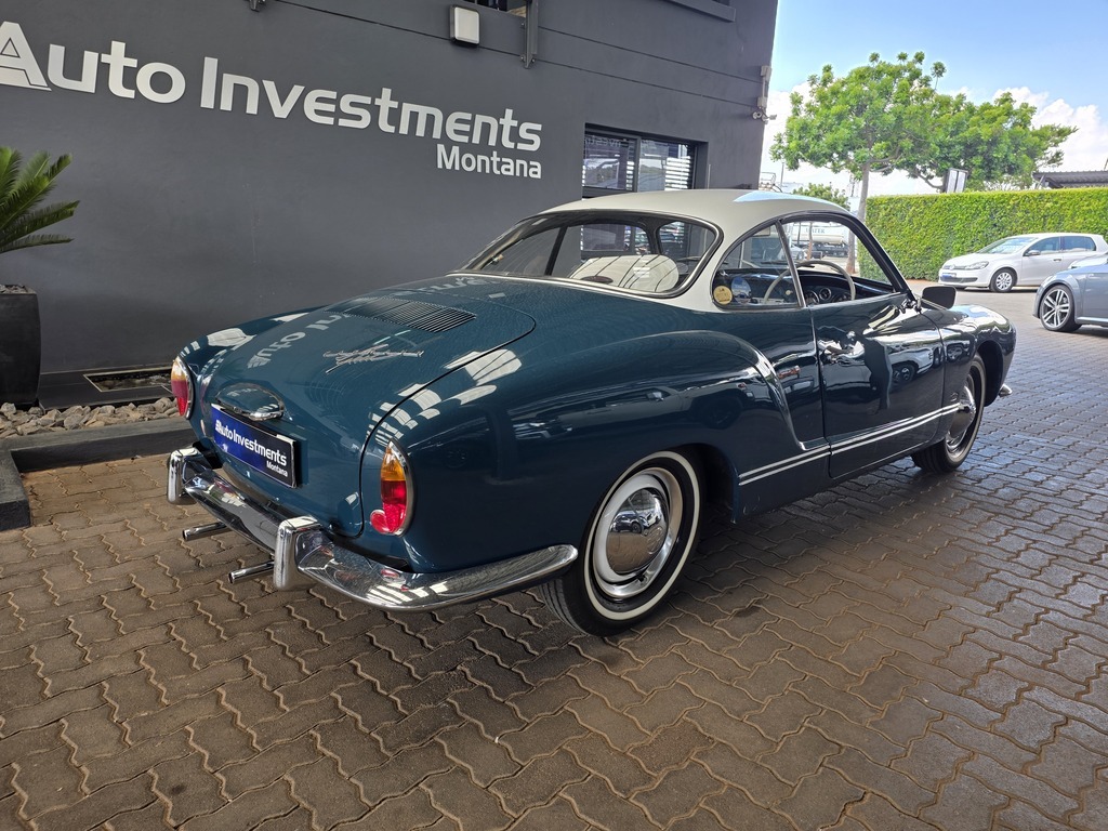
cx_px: 554
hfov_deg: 73.9
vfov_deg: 58.9
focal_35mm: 23
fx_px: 736
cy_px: 416
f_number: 1.7
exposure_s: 1/180
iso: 50
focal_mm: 6.25
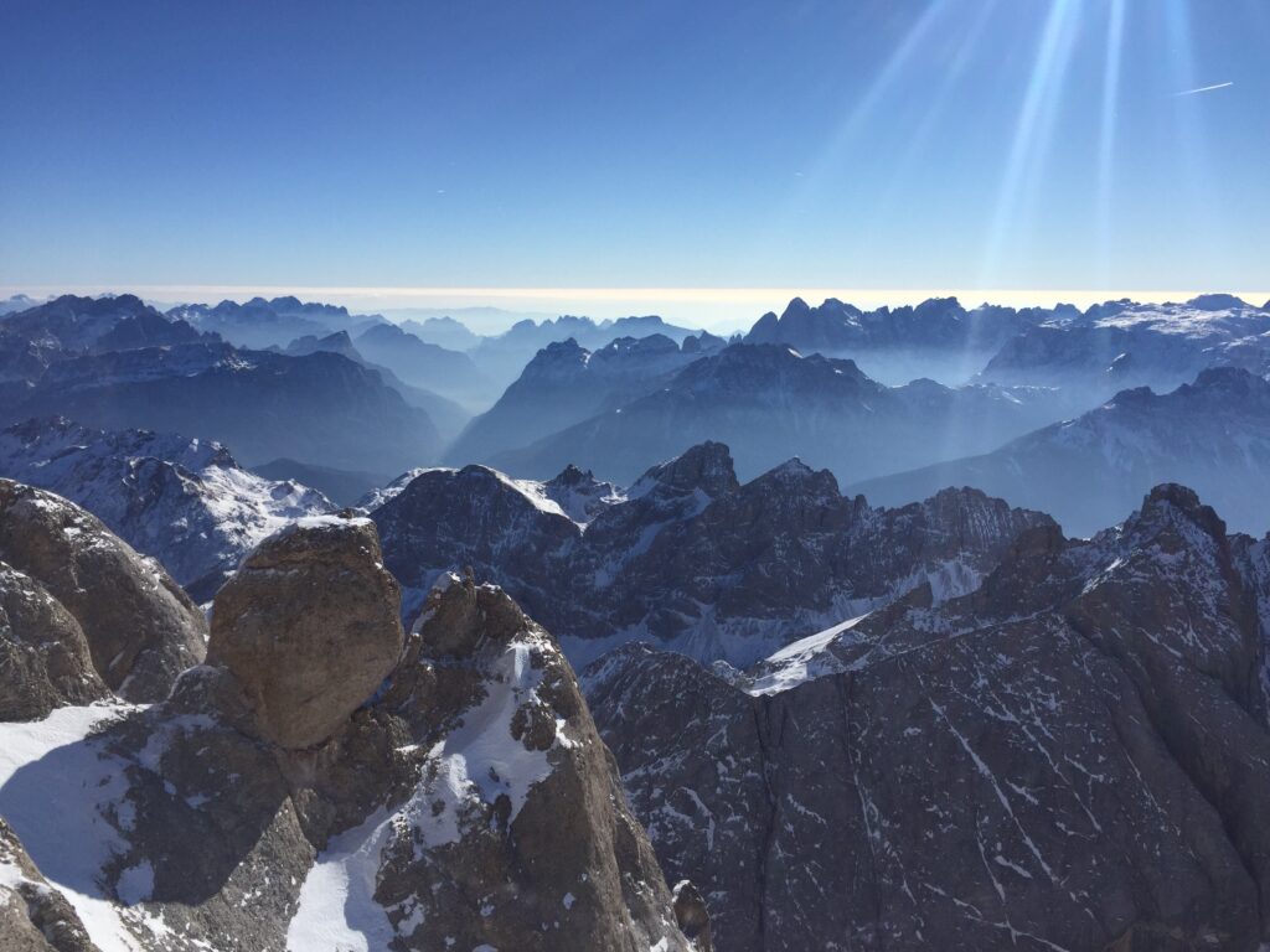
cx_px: 635
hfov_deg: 61.7
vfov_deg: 48.2
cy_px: 476
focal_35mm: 29
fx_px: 1064
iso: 32
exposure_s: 1/5650
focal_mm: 4.15
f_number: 2.2
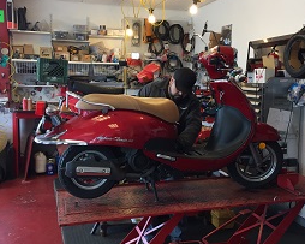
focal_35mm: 39
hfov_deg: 46.8
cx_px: 168
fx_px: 352
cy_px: 124
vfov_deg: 38.2
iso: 32
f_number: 2.2
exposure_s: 1/40
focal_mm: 4.15
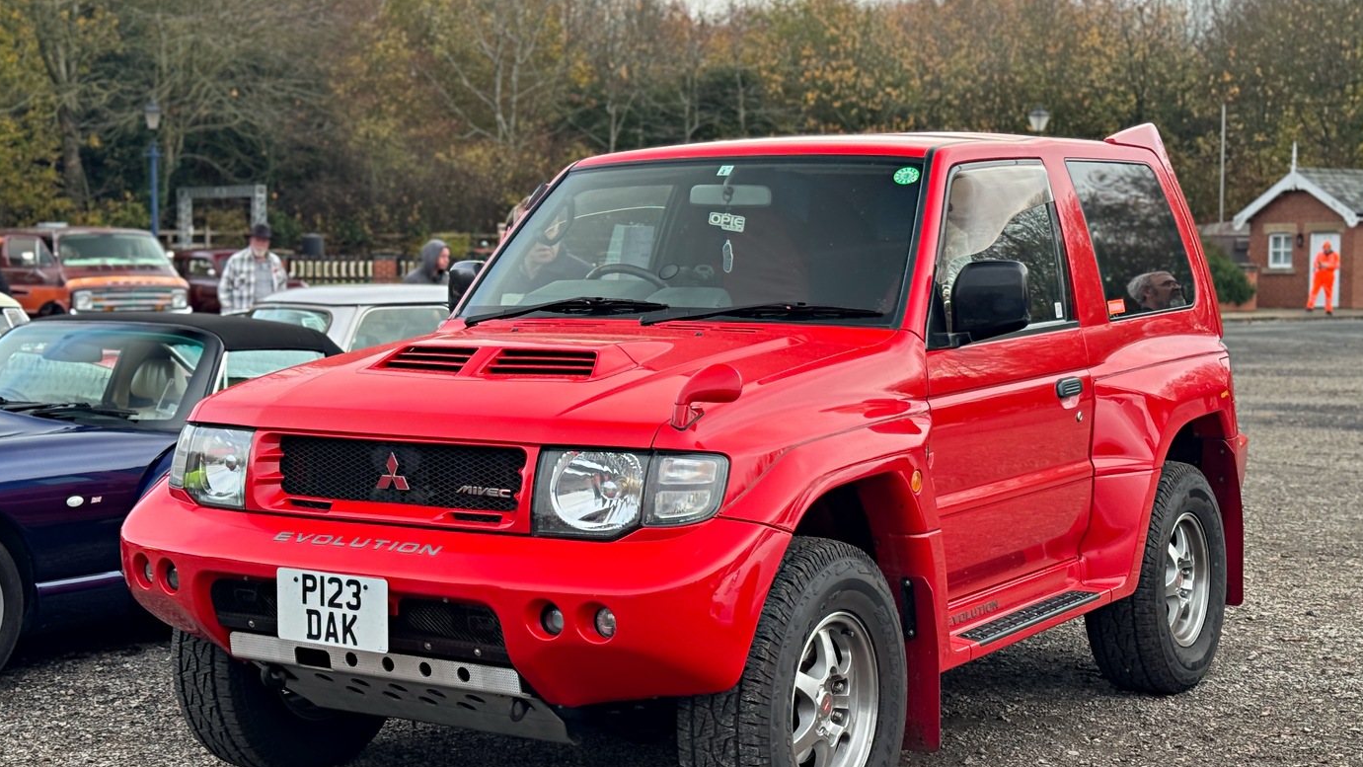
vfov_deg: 22.6
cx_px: 688
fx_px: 1916
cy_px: 406
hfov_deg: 39.2
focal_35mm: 53
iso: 64
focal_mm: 6.76
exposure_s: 1/187
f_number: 1.78
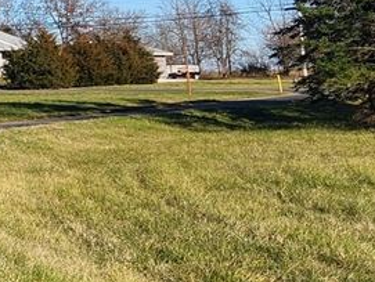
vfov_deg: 12.0
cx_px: -415
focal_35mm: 122
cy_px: -37
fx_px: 1323
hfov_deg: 13.4
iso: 20
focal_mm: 5.4
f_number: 1.8
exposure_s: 1/1212
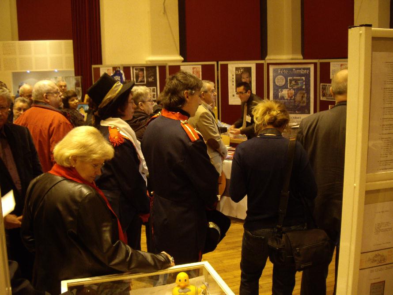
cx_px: 196
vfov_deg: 37.7
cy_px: 148
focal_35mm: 38
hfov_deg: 49.0
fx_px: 432
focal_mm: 7.9
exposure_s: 1/15
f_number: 2.8
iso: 400
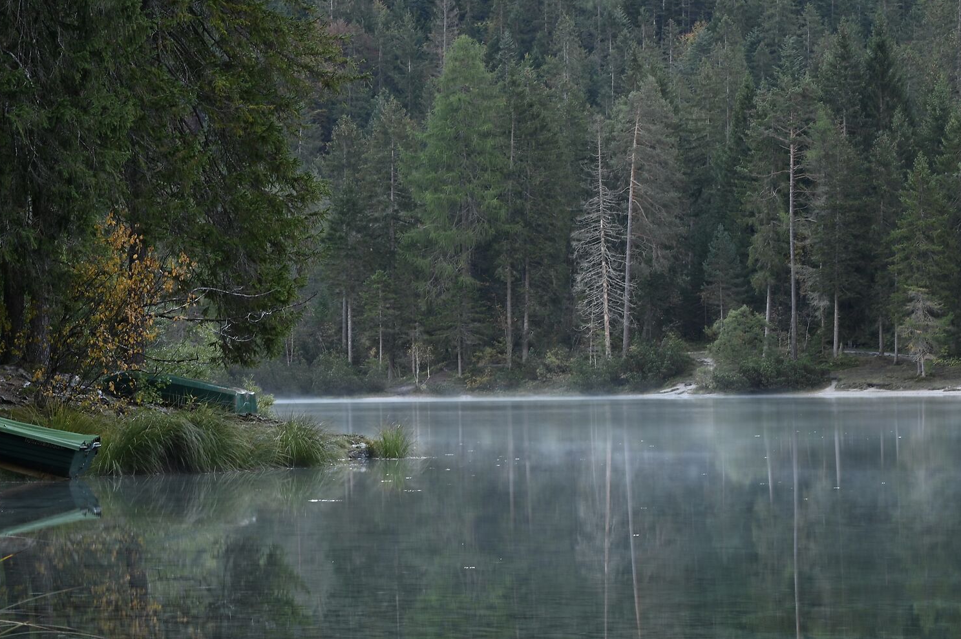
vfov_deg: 12.1
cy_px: 387
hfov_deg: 18.1
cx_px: 363
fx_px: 3014
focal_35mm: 113
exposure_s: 1/3
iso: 125
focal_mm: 70
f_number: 18
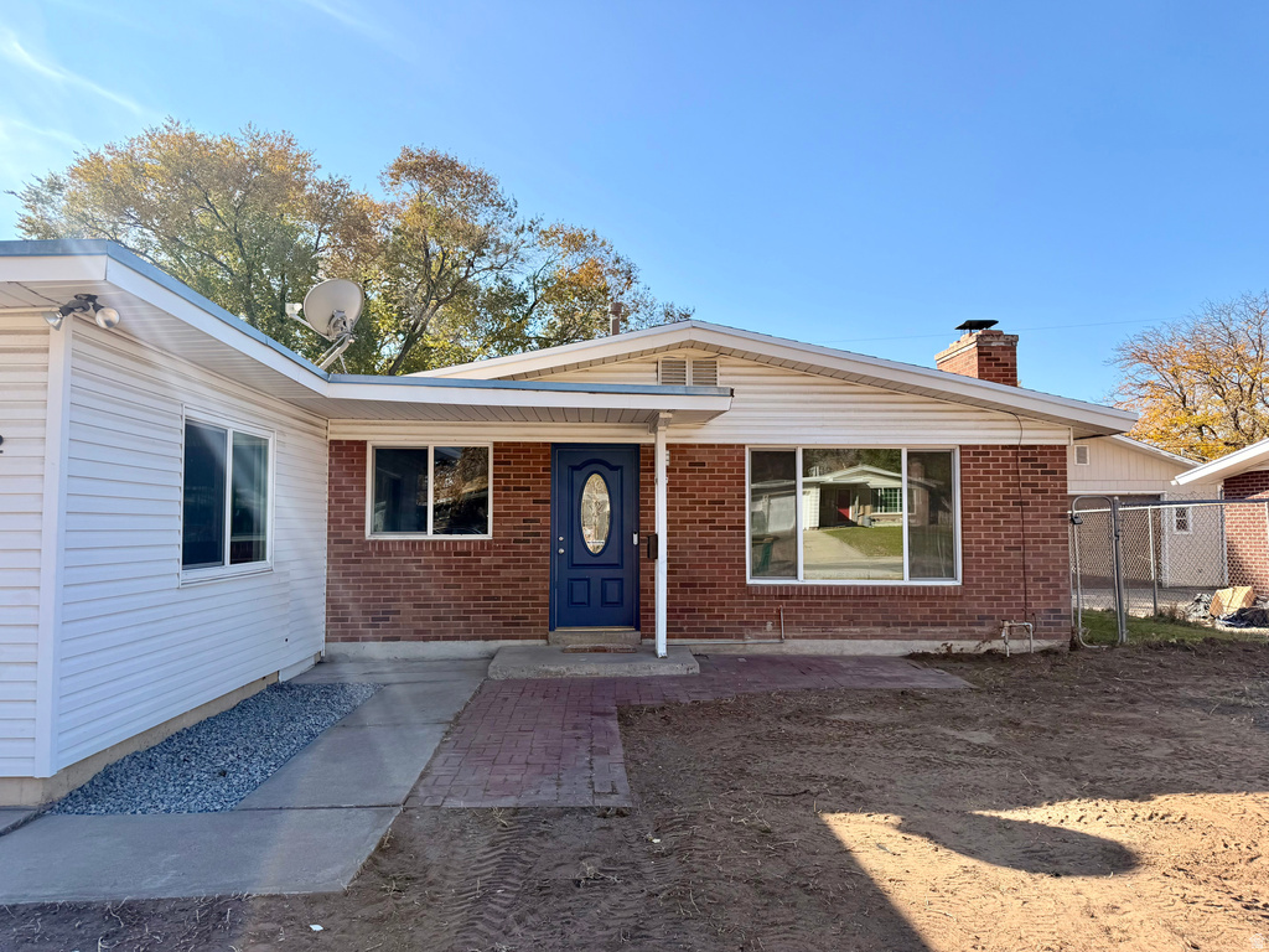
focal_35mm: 24
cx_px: 634
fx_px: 880
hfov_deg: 71.6
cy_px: 476
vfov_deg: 56.8
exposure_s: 1/2703
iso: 80
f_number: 1.78
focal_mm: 6.76
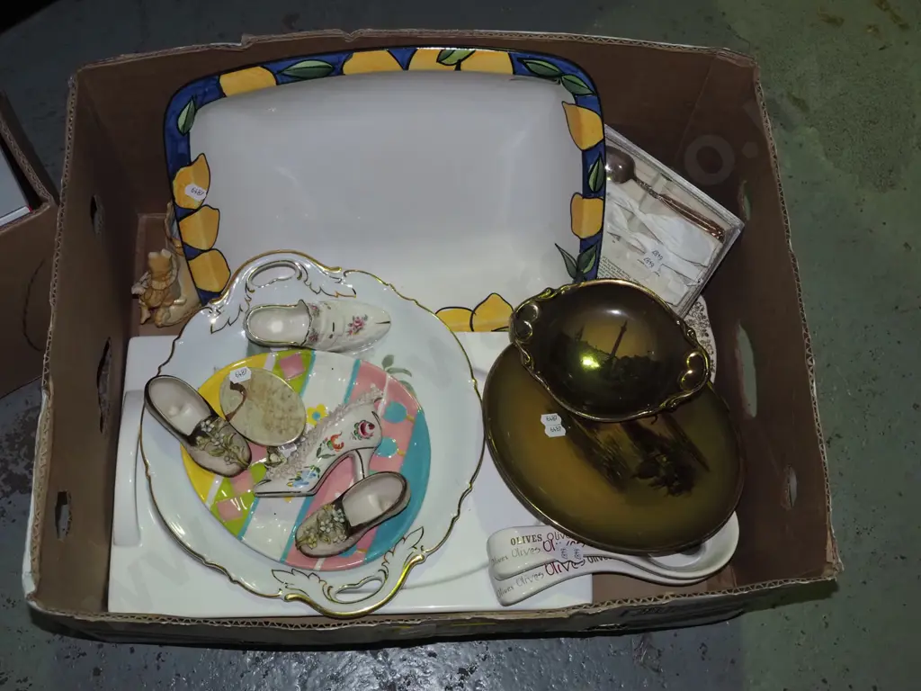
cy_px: 346
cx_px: 460
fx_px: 1117
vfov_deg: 34.3
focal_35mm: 42
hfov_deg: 44.8
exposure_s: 1/160
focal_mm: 21
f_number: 5.6
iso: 2500
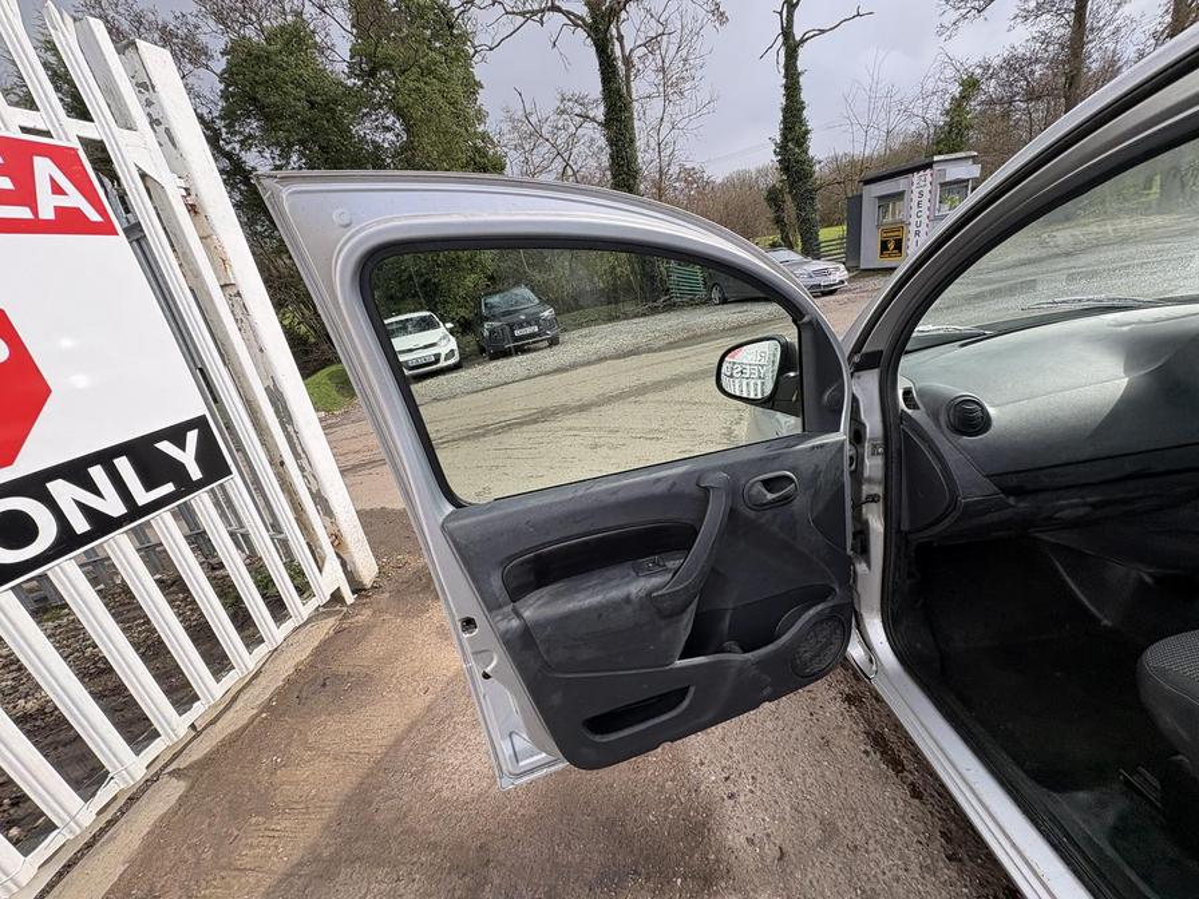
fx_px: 485
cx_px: 600
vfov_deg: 85.7
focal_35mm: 14
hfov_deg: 102.1
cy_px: 450
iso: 40
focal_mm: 2.22
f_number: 2.2
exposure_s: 1/412
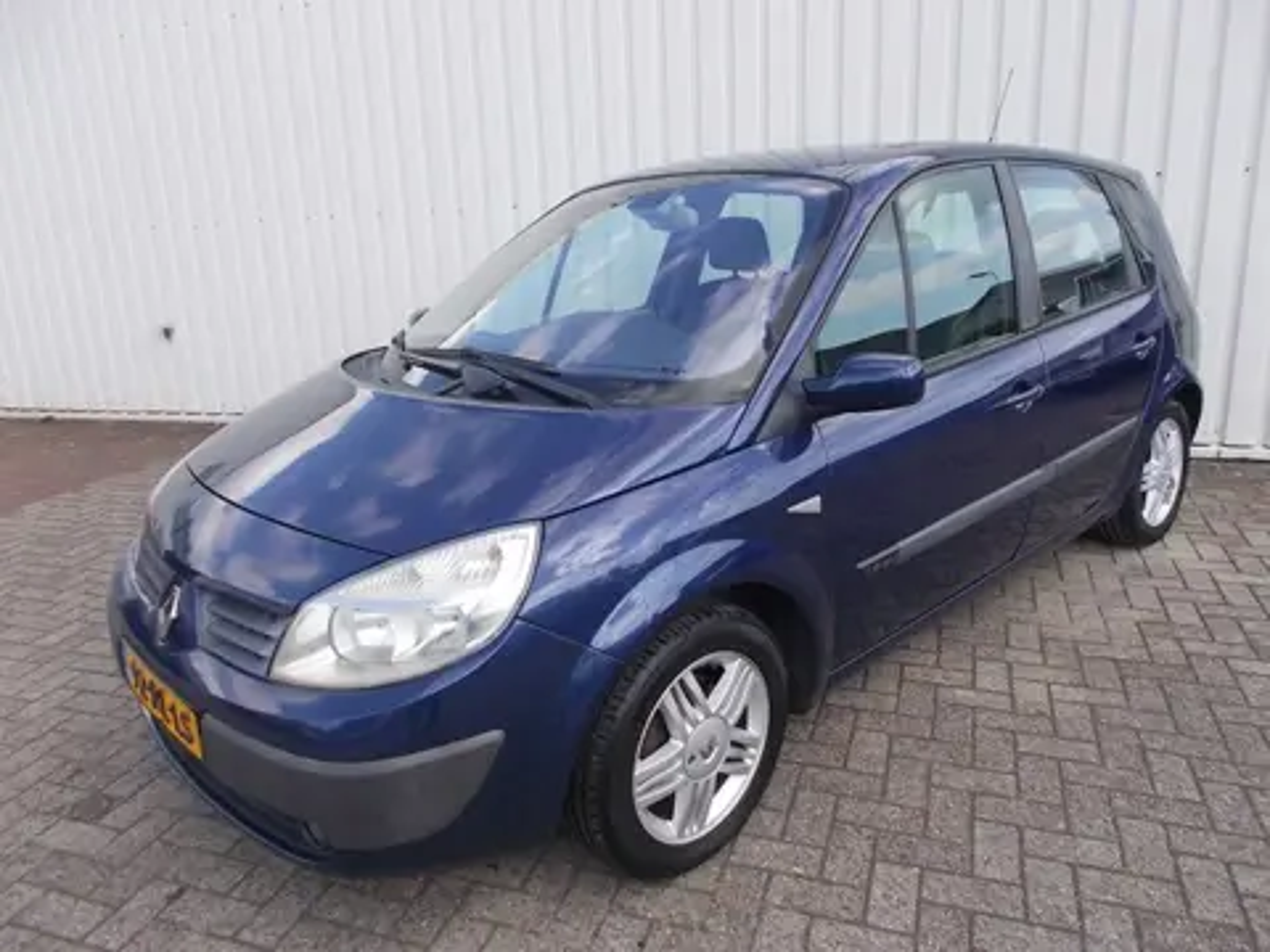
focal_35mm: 26
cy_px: 476
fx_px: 954
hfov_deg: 67.3
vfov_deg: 53.1
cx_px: 635
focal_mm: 4.6
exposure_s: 1/400
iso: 80
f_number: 3.2
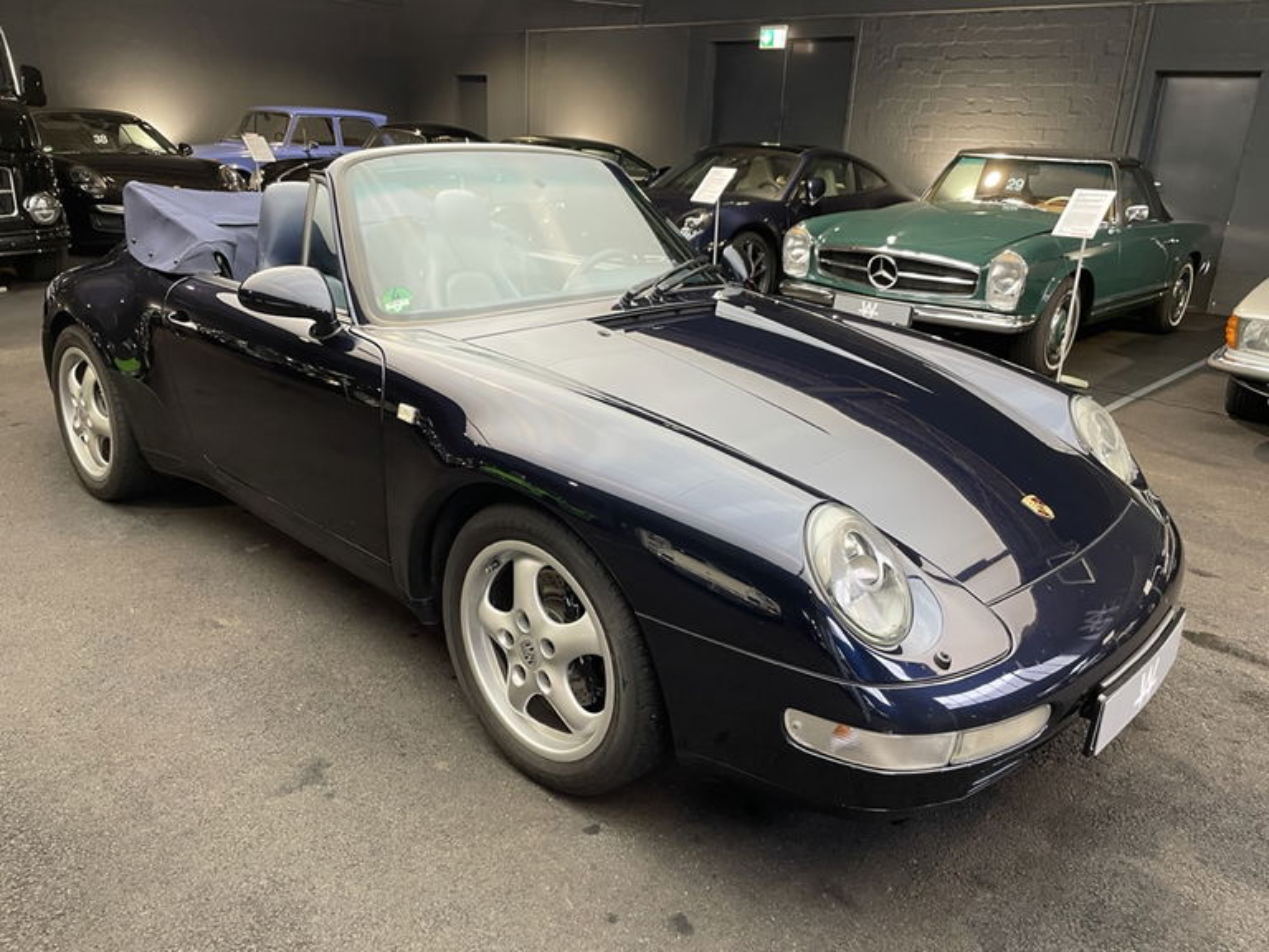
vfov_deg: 53.1
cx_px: 634
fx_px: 953
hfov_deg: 67.3
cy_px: 476
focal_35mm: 26
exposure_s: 1/50
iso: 125
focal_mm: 4.2
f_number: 1.6
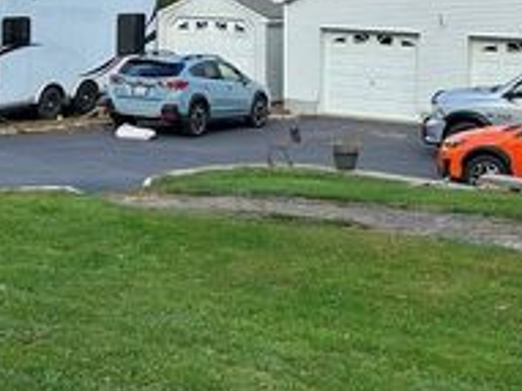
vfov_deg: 21.4
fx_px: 1025
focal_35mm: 68
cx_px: 347
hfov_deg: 28.4
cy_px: 100
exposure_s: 1/1972
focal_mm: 5.7
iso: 50
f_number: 1.5
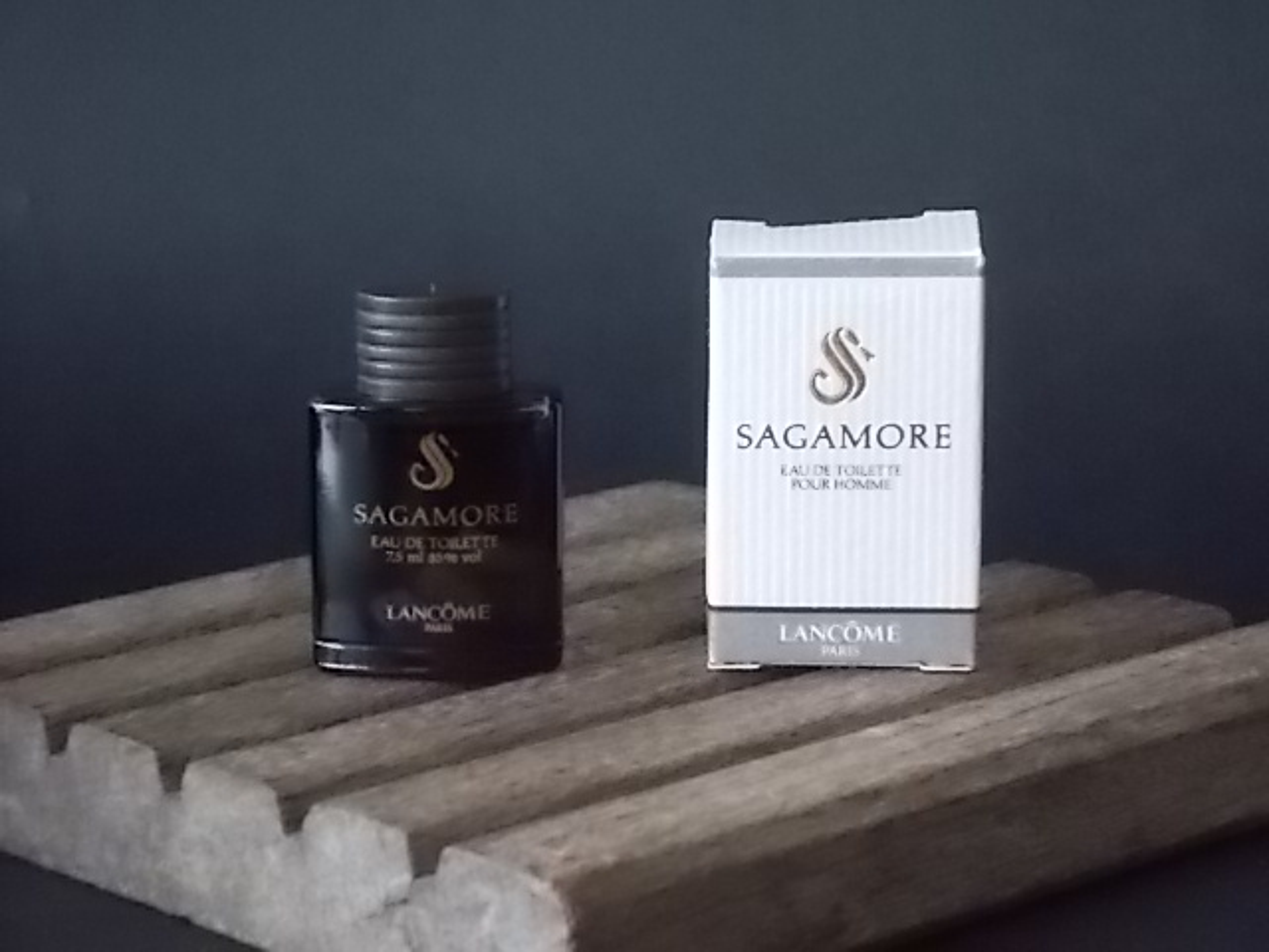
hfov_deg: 17.4
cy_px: 476
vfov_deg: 13.1
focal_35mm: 113
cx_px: 634
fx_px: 4143
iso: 800
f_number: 6
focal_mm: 20.1
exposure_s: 1/60
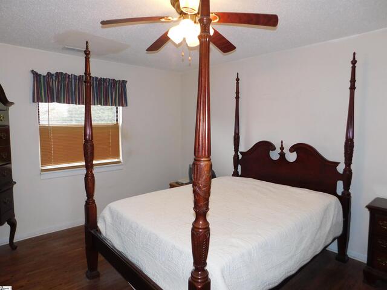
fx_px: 257
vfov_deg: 58.9
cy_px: 145
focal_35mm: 23
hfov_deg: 73.9
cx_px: 194
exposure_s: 1/30
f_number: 3
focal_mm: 4
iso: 200
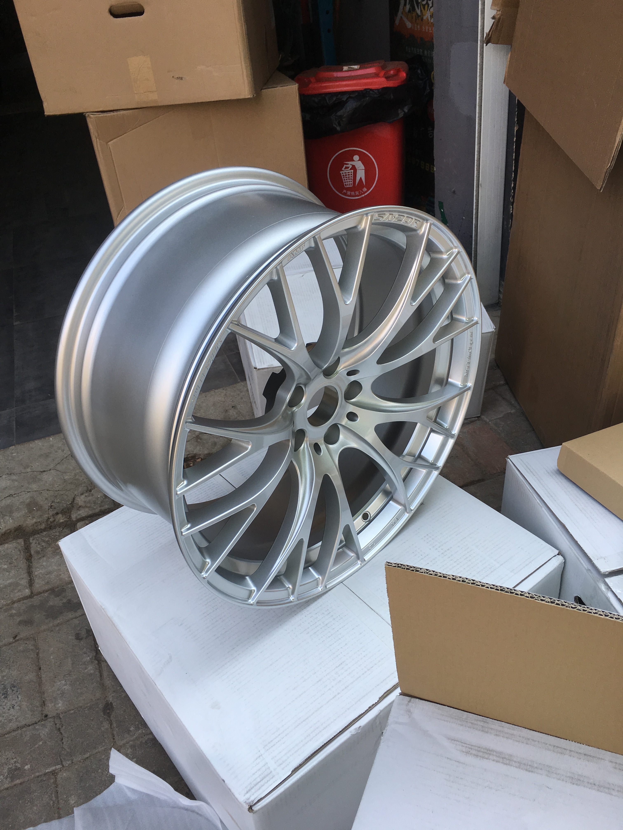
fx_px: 696
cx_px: 312
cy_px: 415
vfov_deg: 61.7
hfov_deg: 48.2
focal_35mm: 29
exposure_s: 1/368
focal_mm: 4.15
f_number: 2.2
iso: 25
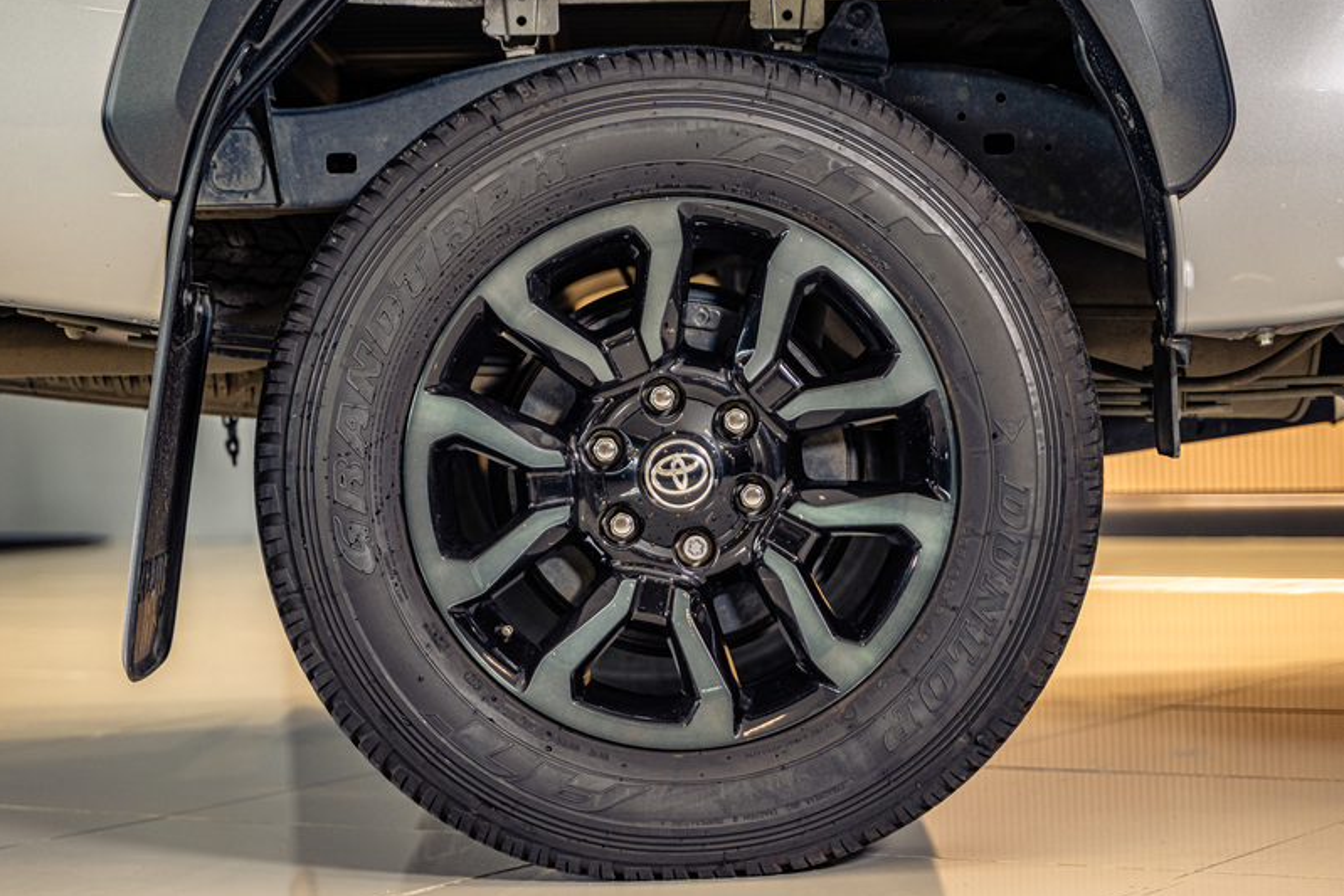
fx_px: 3584
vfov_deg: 14.3
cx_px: 628
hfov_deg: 21.2
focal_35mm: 96
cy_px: 481
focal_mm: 75
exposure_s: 1/200
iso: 640
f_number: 2.8
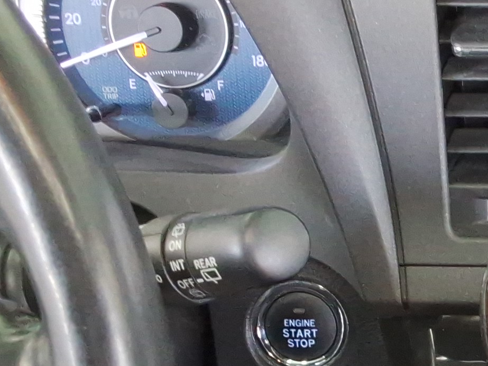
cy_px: 291
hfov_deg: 18.3
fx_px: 1395
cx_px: 651
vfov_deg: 14.8
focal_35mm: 99
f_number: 1.9
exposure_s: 1/40
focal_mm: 2.91
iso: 106
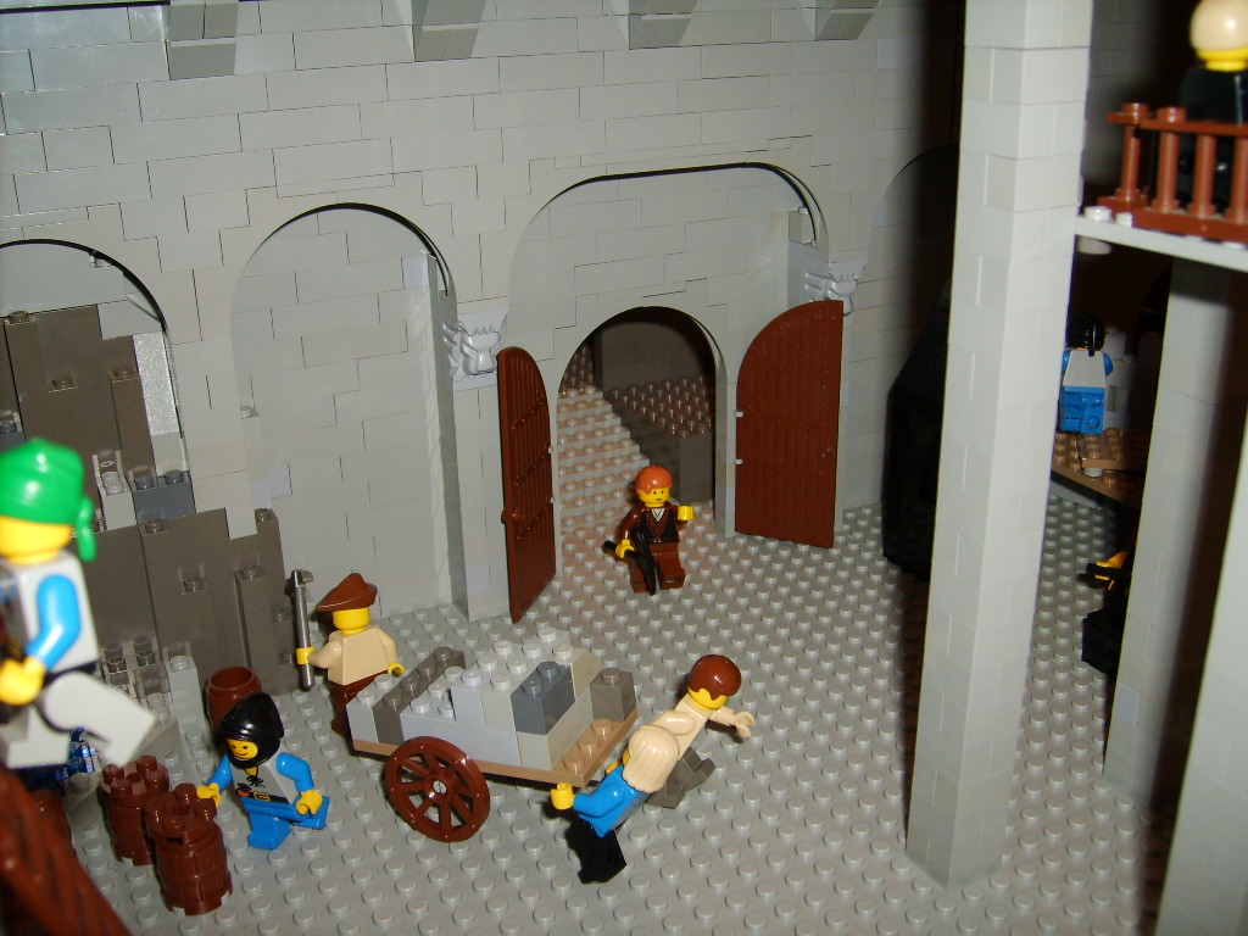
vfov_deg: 40.7
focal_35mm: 35
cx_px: 624
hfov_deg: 52.6
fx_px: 1262
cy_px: 468
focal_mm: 5.8
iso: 100
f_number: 2.8
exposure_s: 1/30
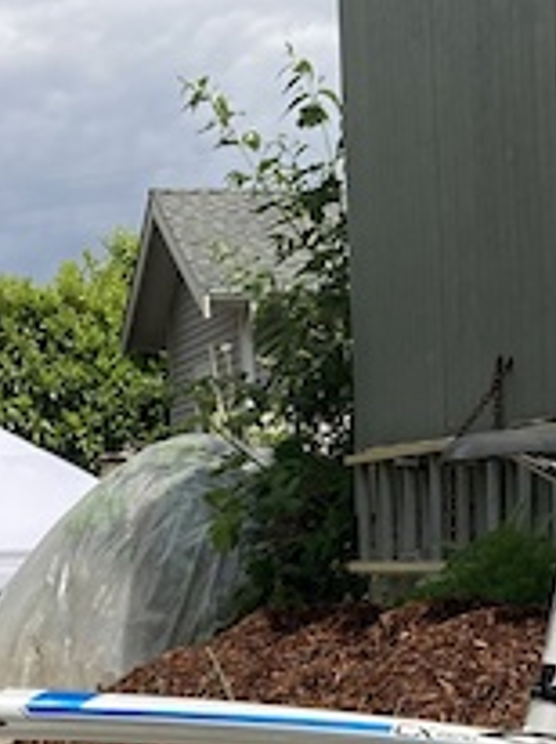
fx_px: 2339
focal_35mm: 109
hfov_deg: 13.6
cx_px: 242
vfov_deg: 16.3
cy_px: 1149
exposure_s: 1/1779
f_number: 1.8
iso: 20
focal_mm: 3.99
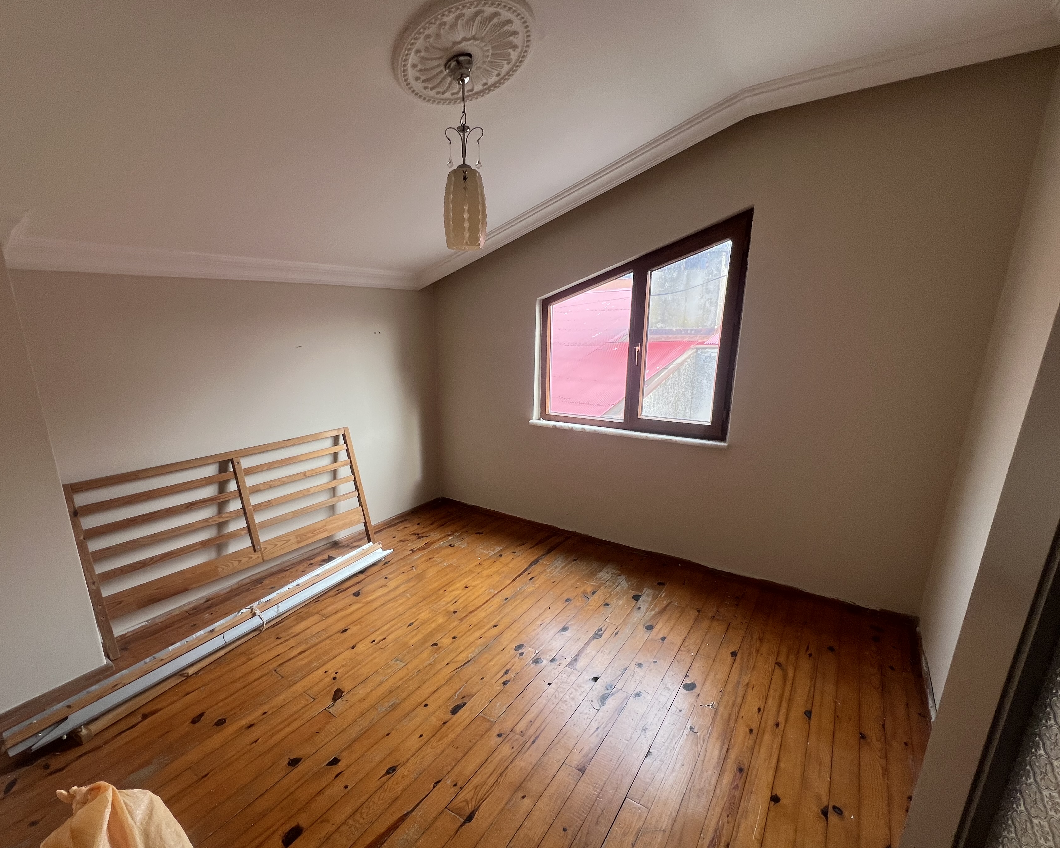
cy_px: 459
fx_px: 471
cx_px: 484
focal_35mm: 15
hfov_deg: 96.6
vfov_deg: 83.9
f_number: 1.8
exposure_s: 1/99
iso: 64
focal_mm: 1.57
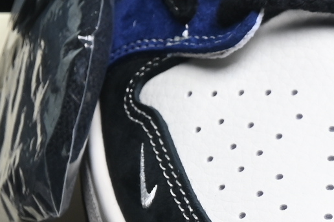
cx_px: 549
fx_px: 3757
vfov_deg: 3.4
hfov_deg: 5.0
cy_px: 48
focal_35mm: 405
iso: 160
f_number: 6.3
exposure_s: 1/60
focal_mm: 50
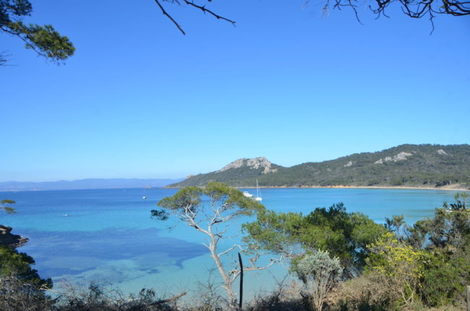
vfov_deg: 47.8
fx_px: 352
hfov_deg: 67.5
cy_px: 156
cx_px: 235
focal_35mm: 27
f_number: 8
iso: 100
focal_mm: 18
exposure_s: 1/250
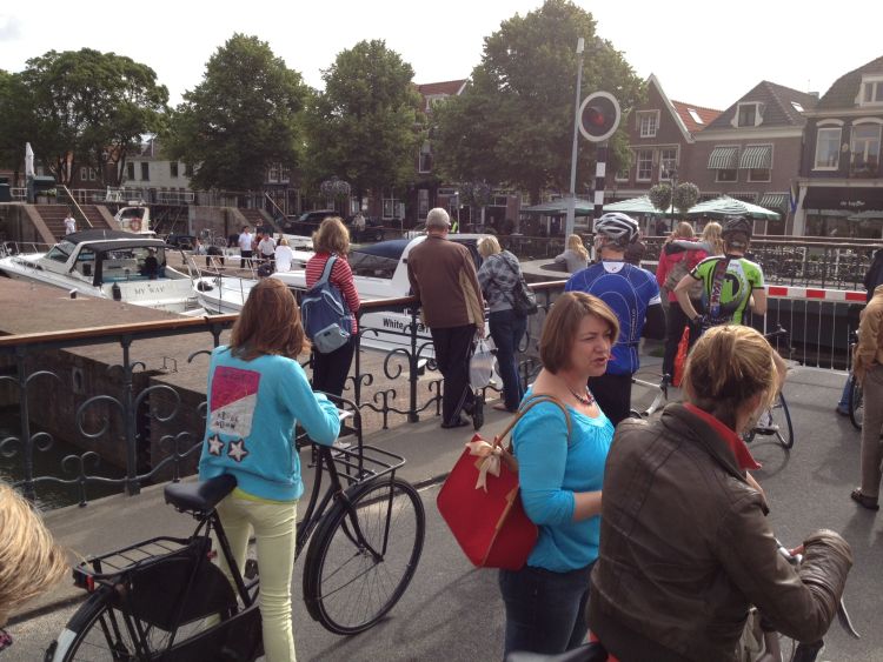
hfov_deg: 52.6
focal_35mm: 35
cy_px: 331
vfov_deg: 40.7
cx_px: 442
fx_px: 893
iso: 64
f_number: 2.4
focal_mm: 4.28
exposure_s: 1/1175
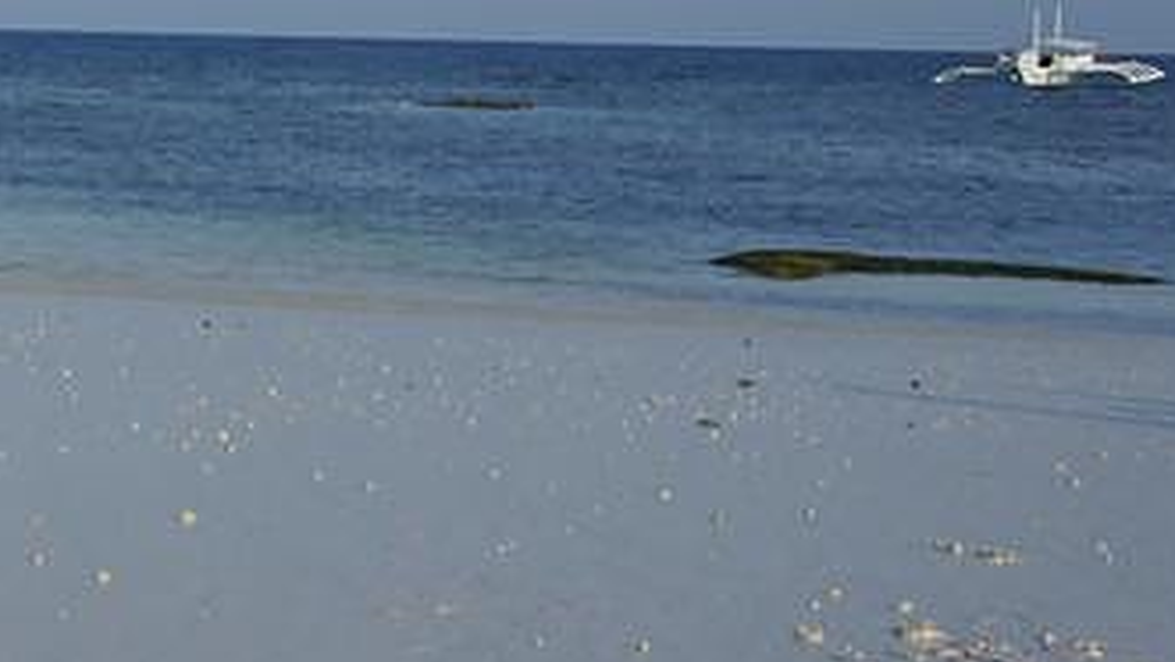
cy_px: 374
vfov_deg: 11.1
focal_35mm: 109
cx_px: -146
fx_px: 3398
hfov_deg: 18.8
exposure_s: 1/1600
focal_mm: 29
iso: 200
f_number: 5.6
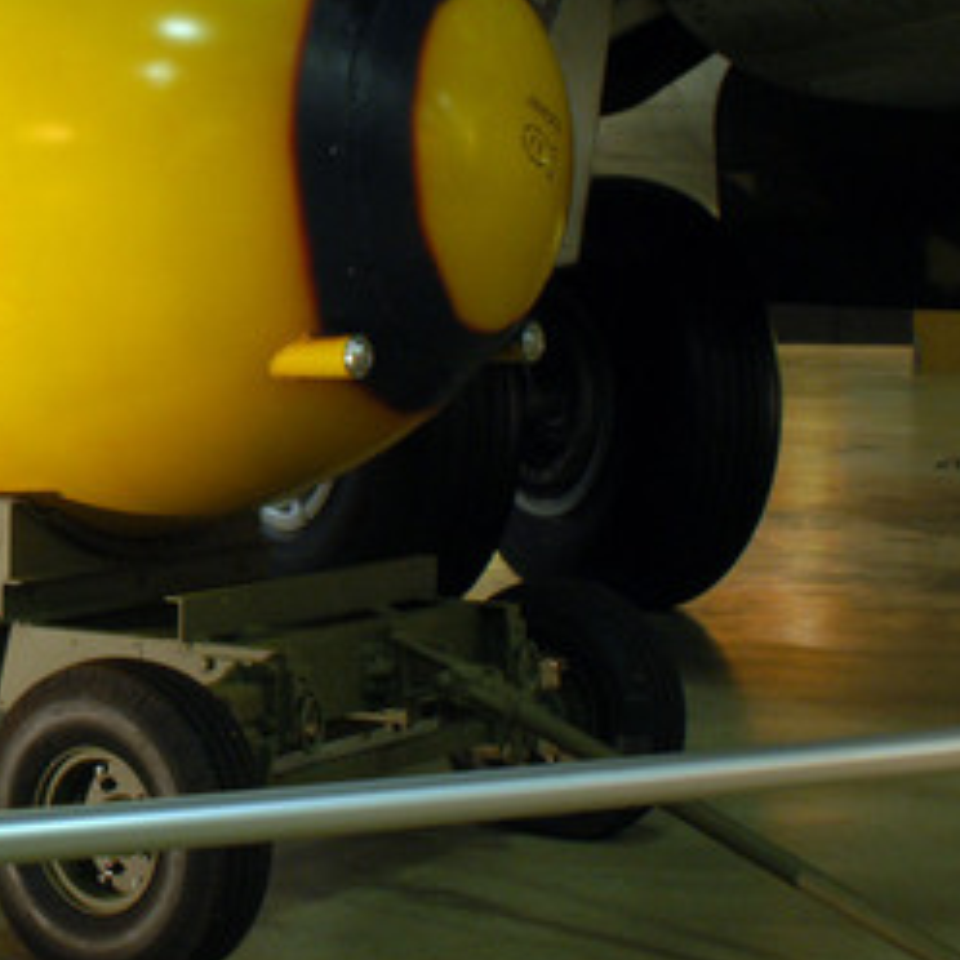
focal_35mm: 92
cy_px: 225
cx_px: -120
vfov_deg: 18.7
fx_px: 2887
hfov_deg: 18.1
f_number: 3.5
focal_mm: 28
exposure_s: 1/6
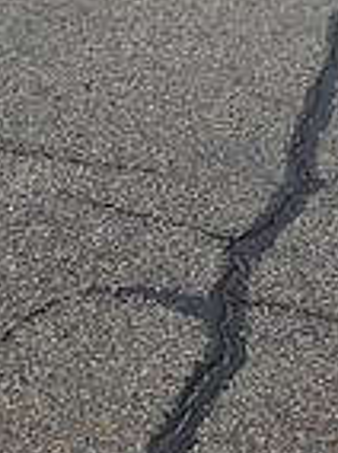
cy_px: -250
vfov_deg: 16.4
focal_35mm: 108
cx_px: 80
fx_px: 1410
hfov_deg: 13.6
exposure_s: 1/5296
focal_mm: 6.3
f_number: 1.7
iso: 80
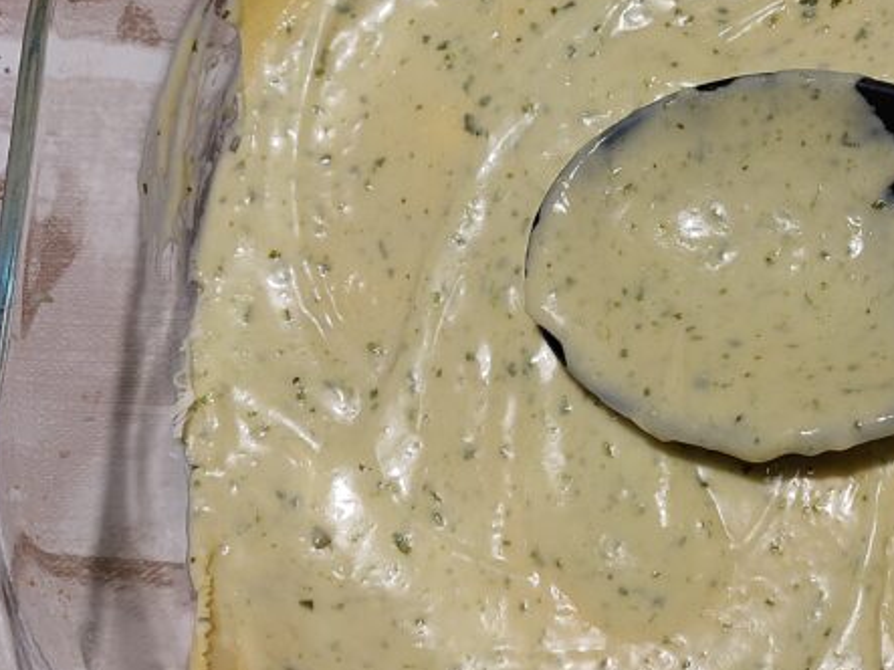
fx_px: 1343
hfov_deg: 35.9
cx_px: 686
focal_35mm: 52
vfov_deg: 27.8
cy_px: 216
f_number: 1.8
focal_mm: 5.23
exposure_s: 1/50
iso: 100
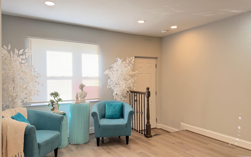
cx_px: 126
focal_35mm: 26
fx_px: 178
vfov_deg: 47.5
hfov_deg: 70.4
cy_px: 85
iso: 200
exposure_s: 1/78
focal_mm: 6.76
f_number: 1.78
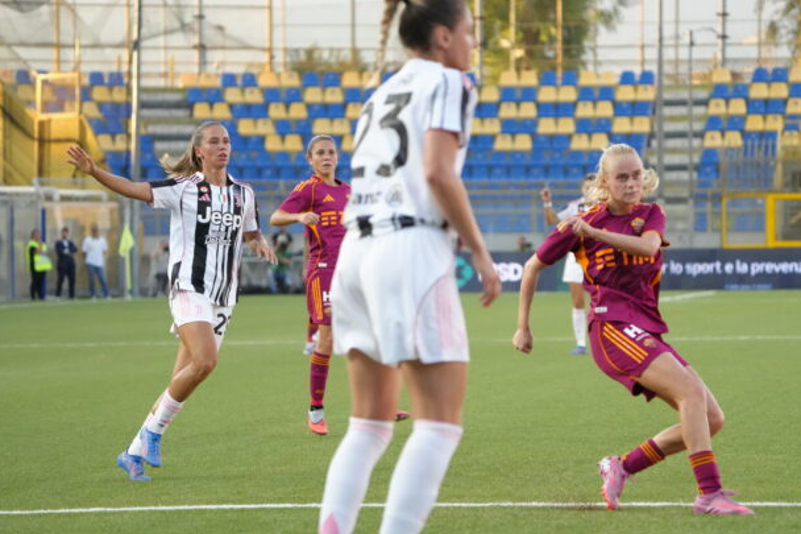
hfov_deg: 9.0
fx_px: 5094
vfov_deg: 6.0
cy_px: 265
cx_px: 444
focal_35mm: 229
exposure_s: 1/2500
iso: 8000
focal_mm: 200
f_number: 5.6
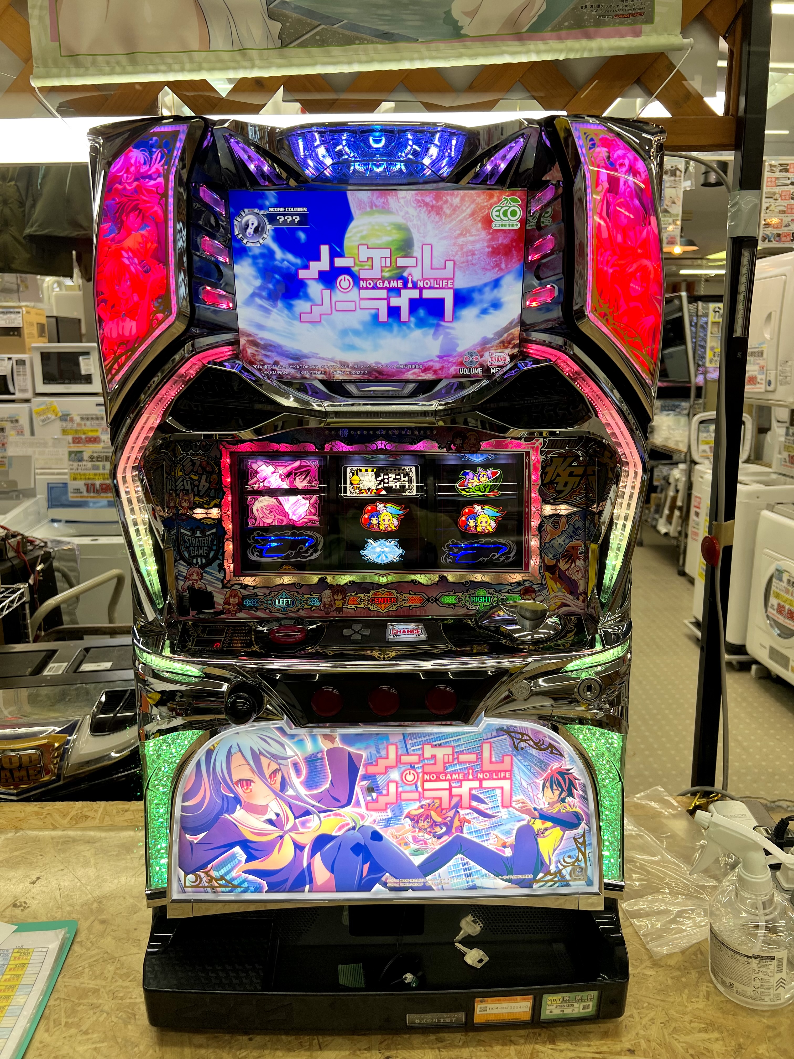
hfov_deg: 53.1
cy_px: 530
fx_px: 795
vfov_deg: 67.3
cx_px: 397
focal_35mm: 26
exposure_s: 1/126
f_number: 1.5
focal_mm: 5.7
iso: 40
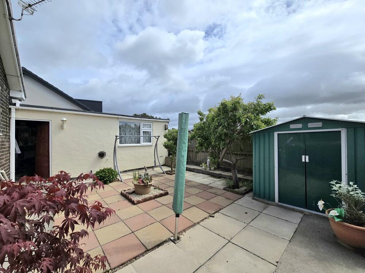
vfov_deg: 89.9
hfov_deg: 106.2
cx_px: 182
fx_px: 137
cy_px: 136
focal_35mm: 13
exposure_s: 1/5000
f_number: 2.2
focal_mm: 2.2
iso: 50
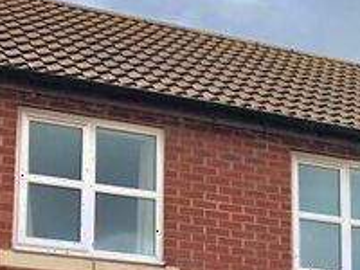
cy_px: 386
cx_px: 398
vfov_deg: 14.2
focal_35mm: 98
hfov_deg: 19.2
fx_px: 1019
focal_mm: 3.99
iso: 20
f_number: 1.8
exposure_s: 1/1230
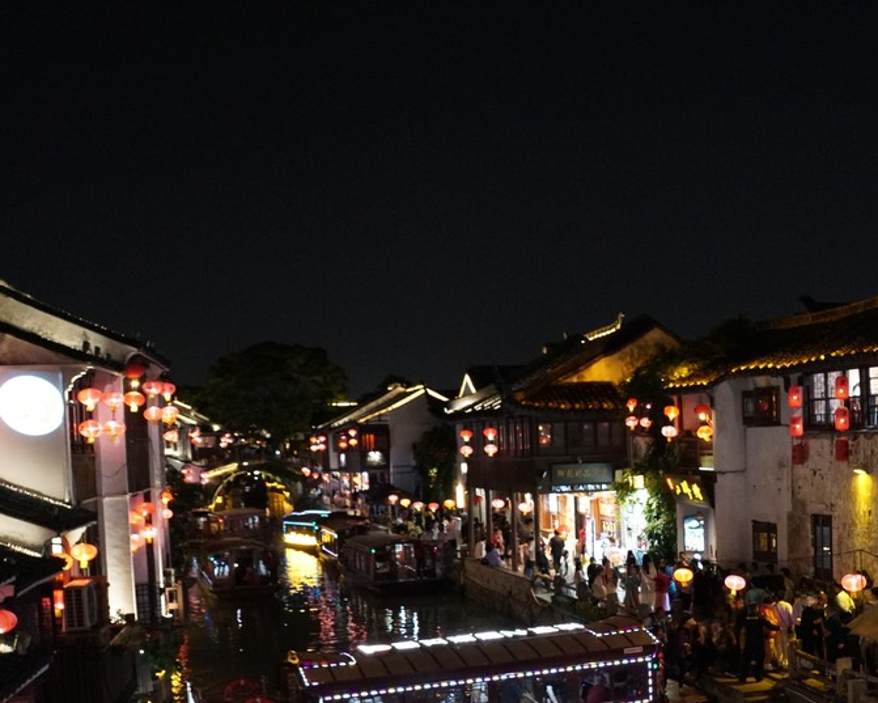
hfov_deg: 38.1
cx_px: 701
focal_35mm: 47
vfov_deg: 31.6
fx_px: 1221
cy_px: 522
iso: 3200
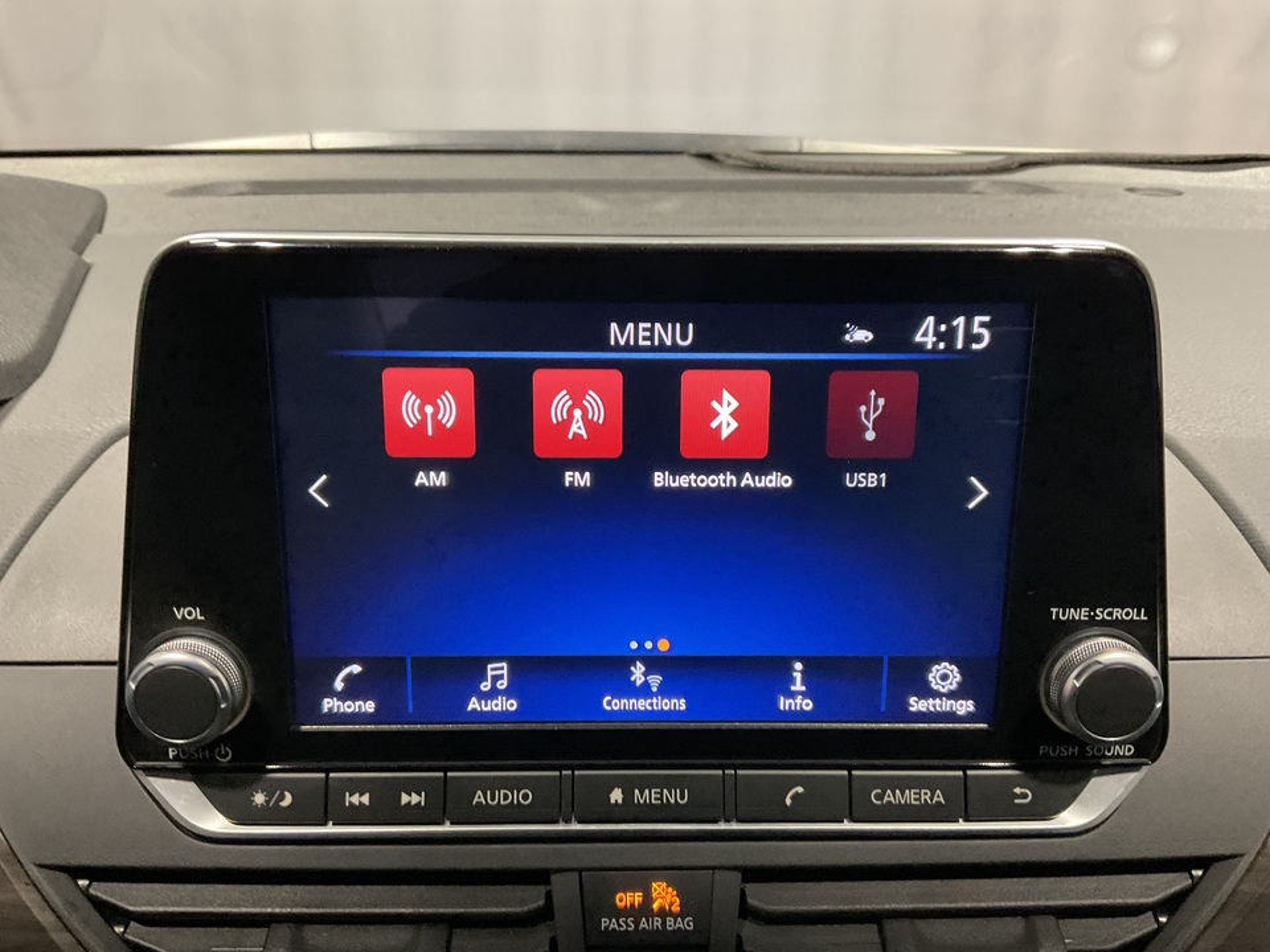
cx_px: 635
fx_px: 1064
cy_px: 476
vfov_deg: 48.2
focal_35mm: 29
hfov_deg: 61.7
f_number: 1.8
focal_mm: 3
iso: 200
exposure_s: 1/50
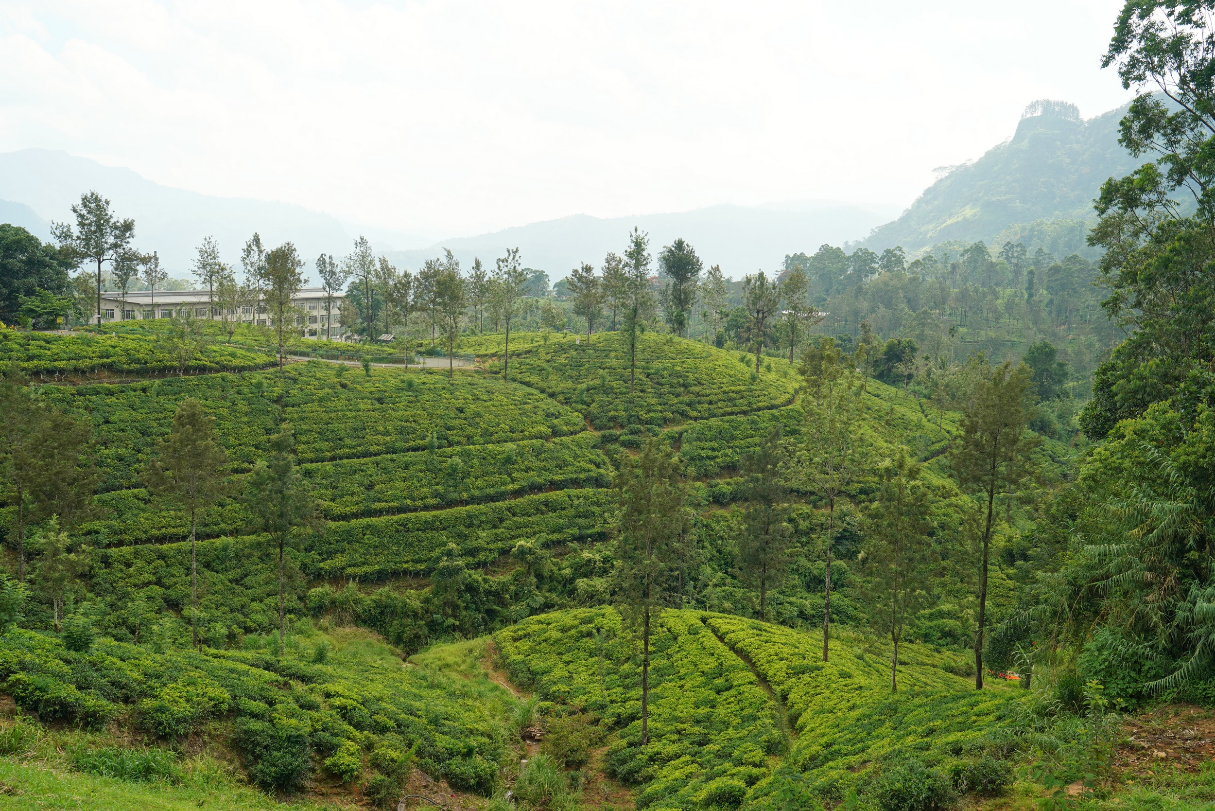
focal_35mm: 33
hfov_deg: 57.2
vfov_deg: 40.0
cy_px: 406
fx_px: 1114
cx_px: 608
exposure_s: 1/80
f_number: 6.3
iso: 200
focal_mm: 33
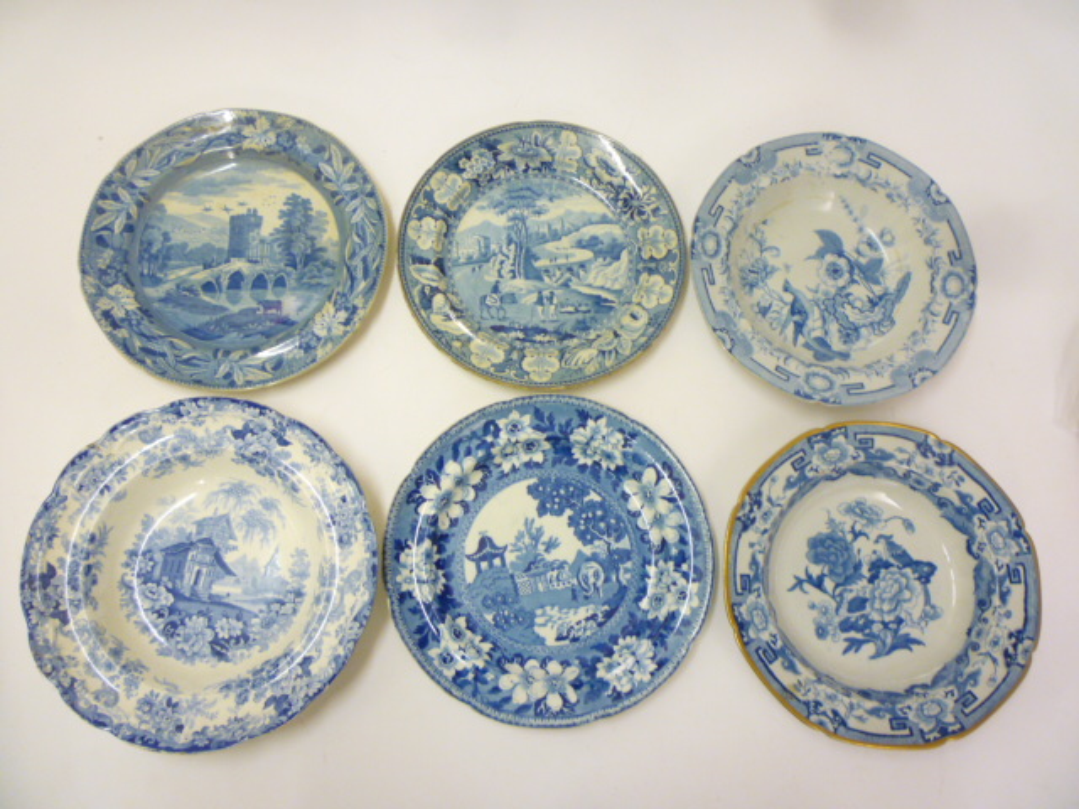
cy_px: 404
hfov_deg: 61.7
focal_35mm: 29
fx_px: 904
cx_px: 540
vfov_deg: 48.2
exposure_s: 1/30
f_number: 3.3
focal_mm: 5.2
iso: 250
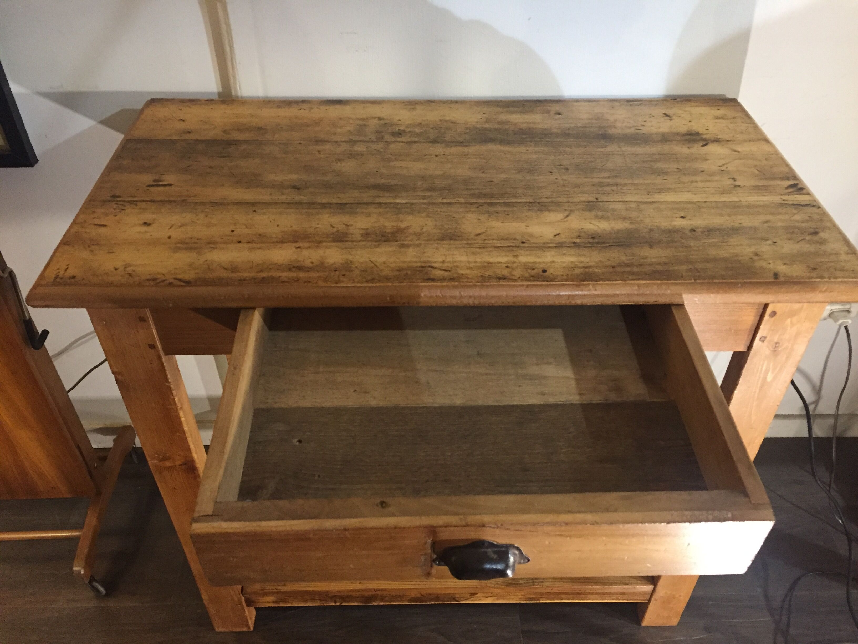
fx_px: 719
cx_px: 429
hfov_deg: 61.7
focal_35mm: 29
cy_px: 322
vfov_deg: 48.2
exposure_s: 1/33
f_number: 2.2
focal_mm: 4.15
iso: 320
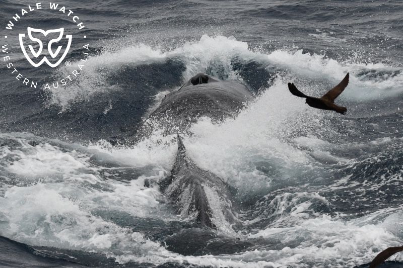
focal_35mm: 225
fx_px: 2518
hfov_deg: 9.2
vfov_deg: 6.1
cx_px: 202
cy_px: 134
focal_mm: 150
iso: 360
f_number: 8
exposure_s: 1/2000
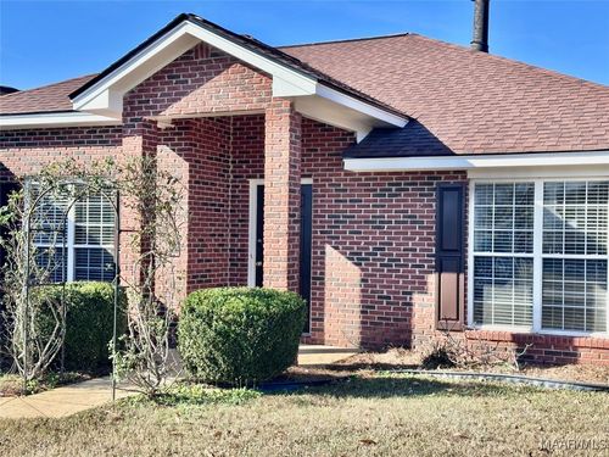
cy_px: 228
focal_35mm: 48
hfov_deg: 39.7
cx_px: 304
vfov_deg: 30.3
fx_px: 844
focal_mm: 6.86
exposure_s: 1/1305
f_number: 1.78
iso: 64
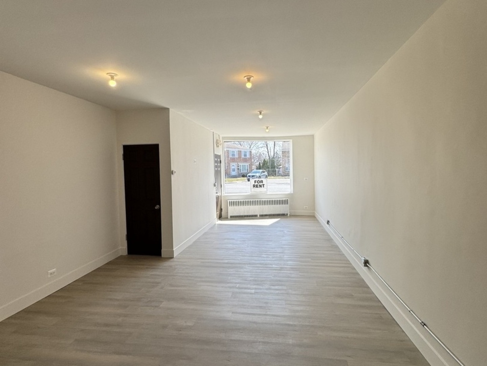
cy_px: 183
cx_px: 244
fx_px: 197
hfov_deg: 102.0
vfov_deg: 85.7
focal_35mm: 14
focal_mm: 2.22
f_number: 2.2
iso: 40
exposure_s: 1/414
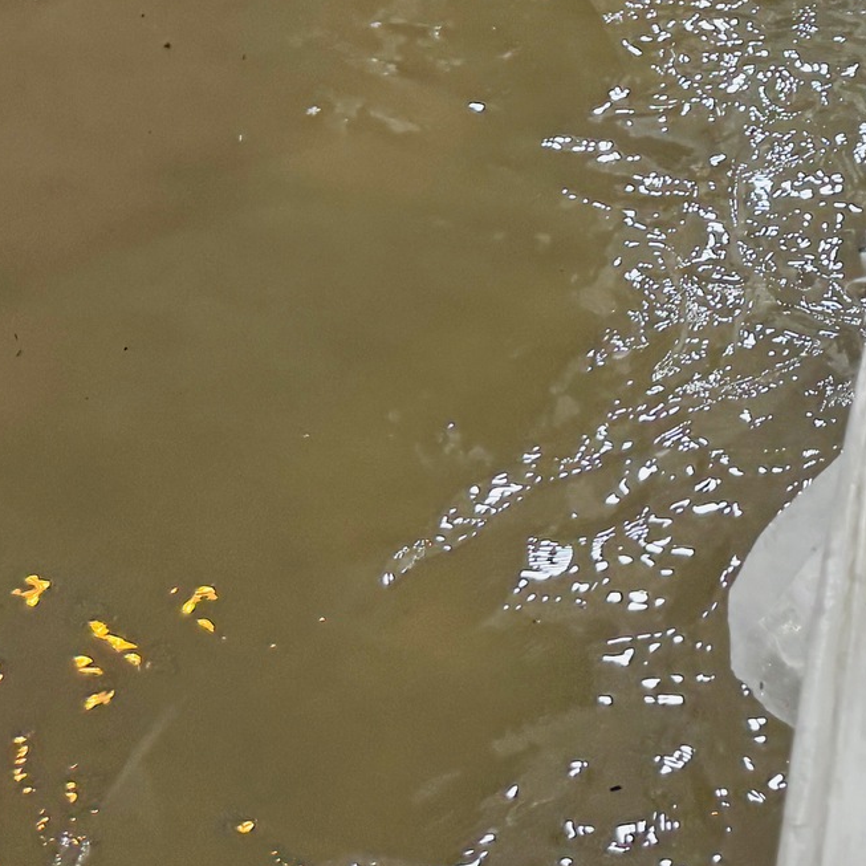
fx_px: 1840
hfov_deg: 23.8
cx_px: 1076
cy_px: -99
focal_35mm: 65
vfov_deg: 24.6
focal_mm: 6.76
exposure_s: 1/100
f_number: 1.78
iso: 160
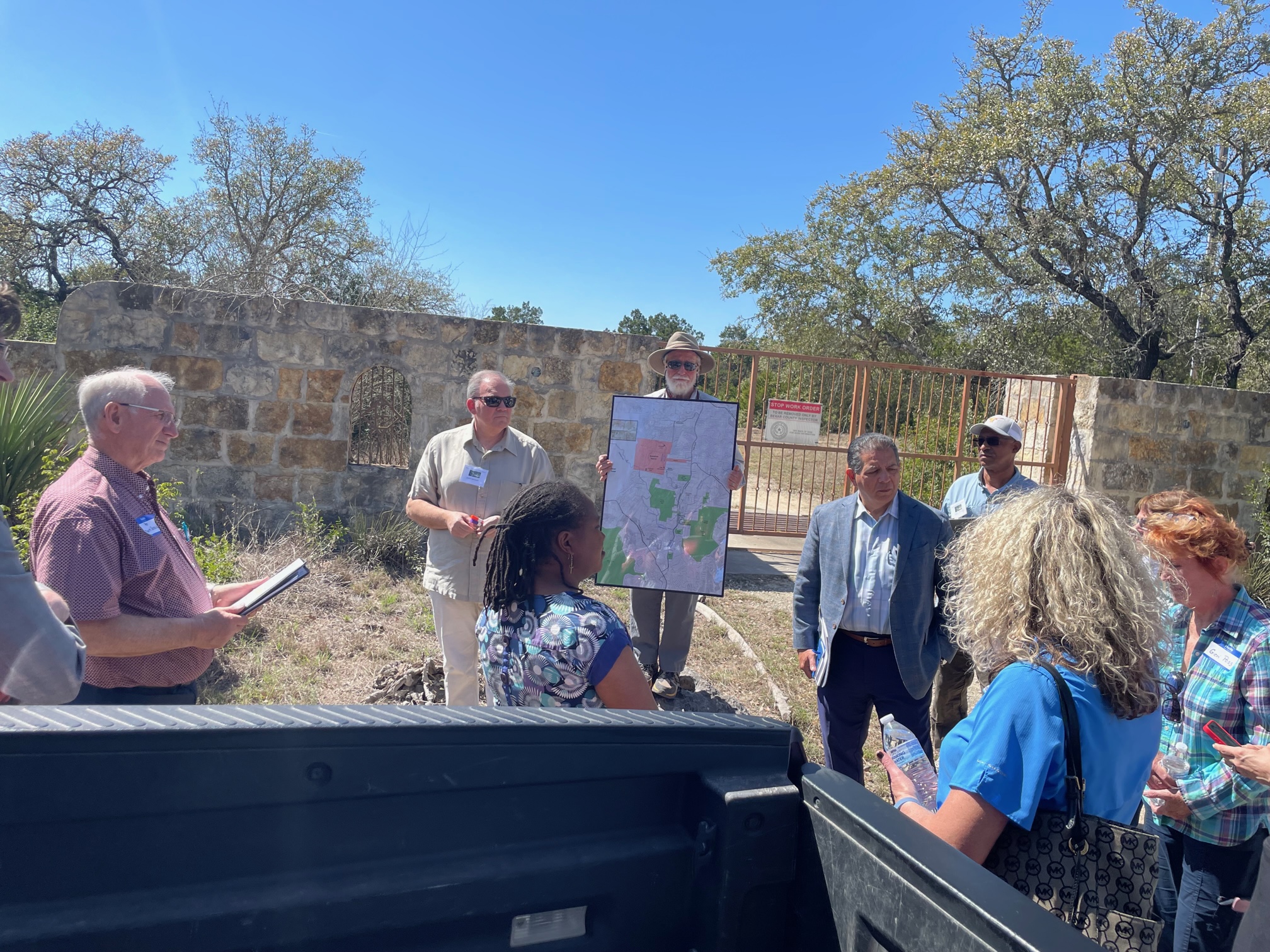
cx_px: 635
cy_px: 476
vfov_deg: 53.1
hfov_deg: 67.3
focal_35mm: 26
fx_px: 954
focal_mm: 4.2
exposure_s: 1/2174
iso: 32
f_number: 1.6
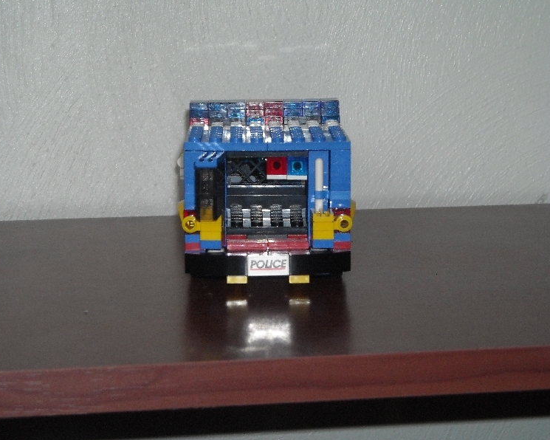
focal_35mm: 110
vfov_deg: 14.0
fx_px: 1791
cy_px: 220
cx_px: 261
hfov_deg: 17.5
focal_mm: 17.1
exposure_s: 1/125
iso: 200
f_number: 4.7
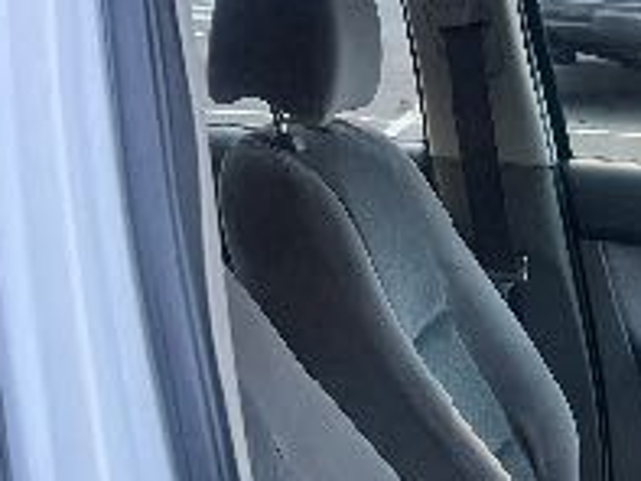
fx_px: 1464
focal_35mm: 79
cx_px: 934
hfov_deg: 21.2
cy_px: 618
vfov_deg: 17.6
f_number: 1.5
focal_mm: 5.7
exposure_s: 1/49
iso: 500
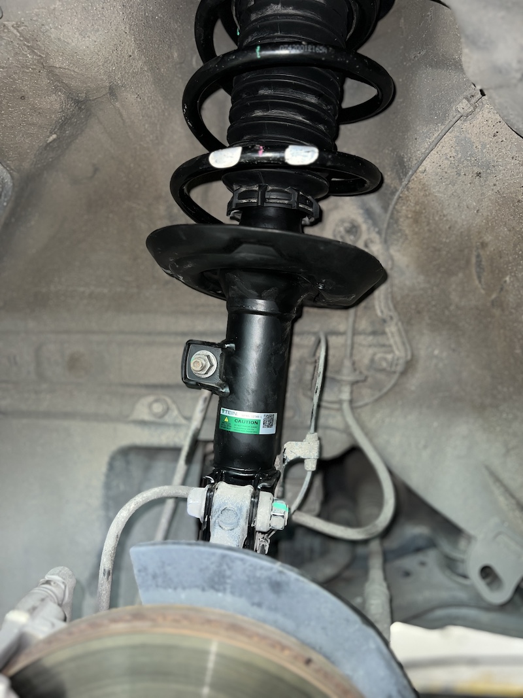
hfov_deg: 53.1
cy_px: 349
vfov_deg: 67.3
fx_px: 524
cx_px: 262
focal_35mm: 26
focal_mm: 5.7
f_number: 1.5
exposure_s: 1/15
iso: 50
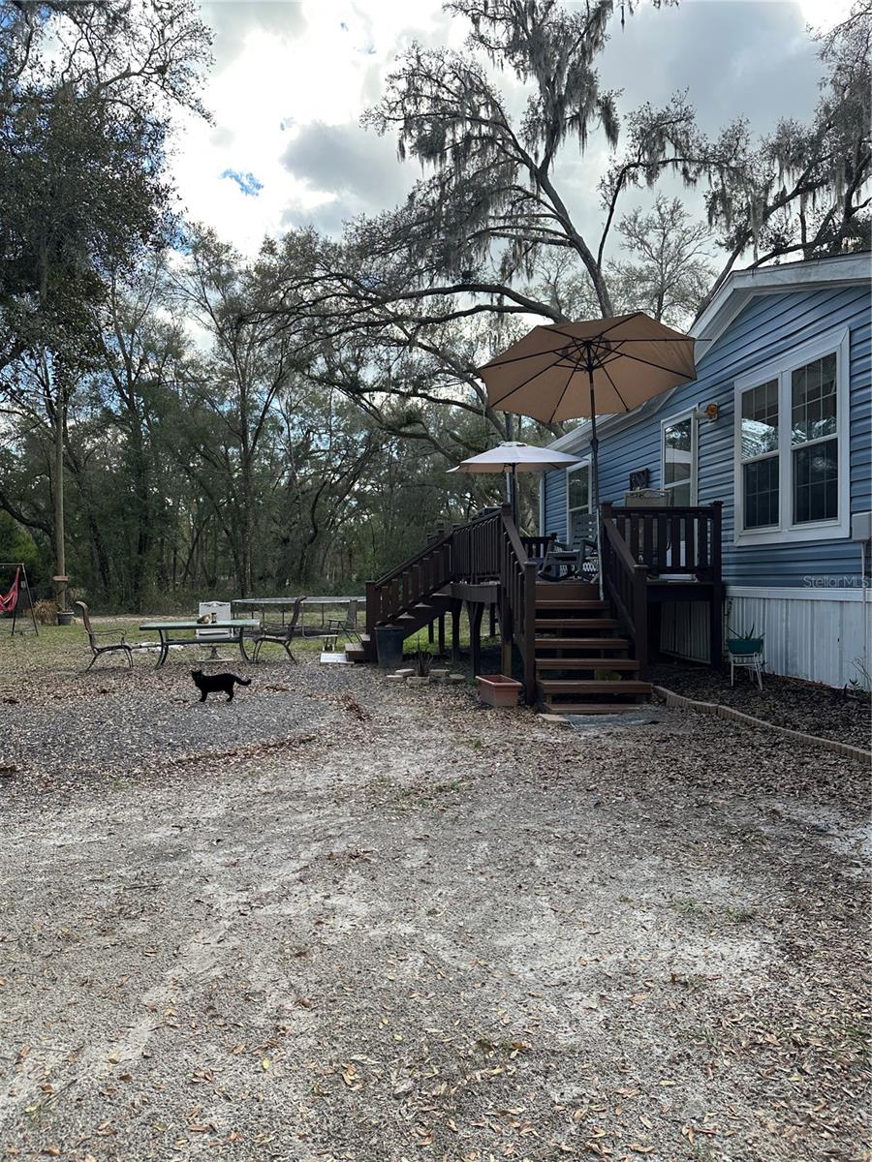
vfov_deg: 71.6
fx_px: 806
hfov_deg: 56.8
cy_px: 581
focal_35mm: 24
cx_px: 436
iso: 80
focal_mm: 6.86
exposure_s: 1/756
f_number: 1.78
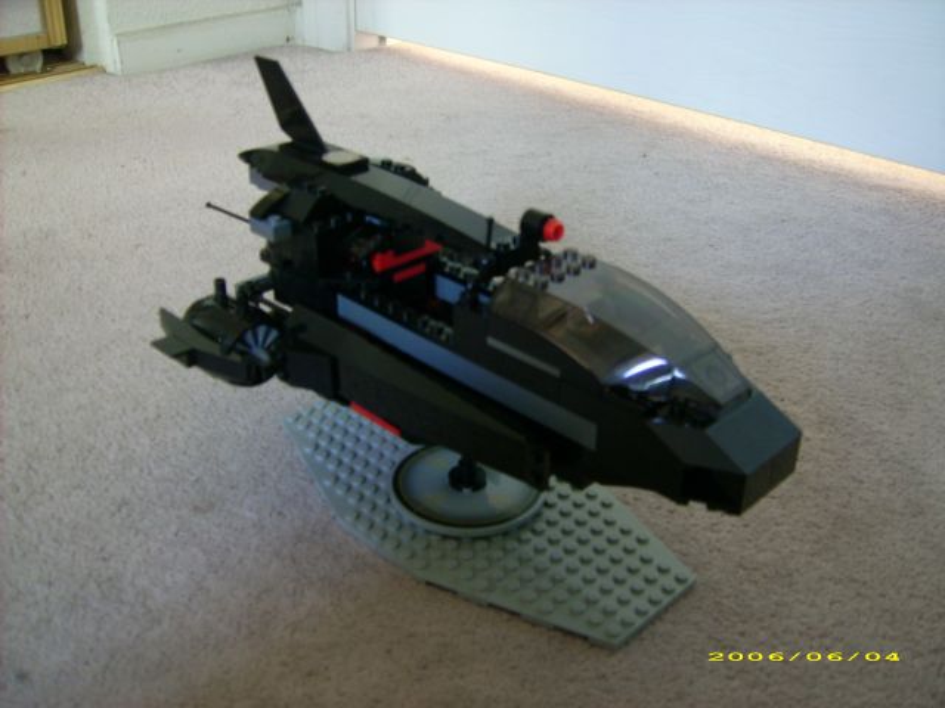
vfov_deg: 40.7
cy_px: 354
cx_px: 472
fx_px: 955
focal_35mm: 35
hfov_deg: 52.6
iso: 50
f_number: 2.8
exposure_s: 1/2
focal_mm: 5.95
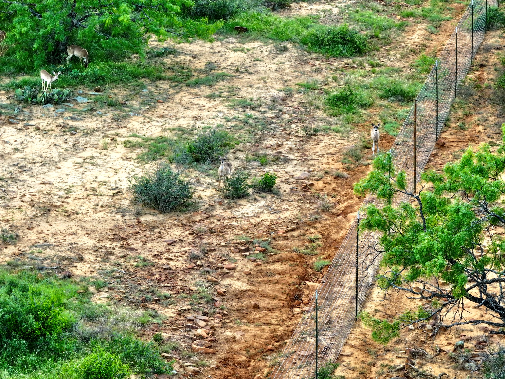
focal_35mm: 166
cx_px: 252
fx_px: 2422
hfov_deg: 11.9
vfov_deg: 8.9
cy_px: 190
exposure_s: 1/15
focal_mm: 30.71
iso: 180
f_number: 3.4
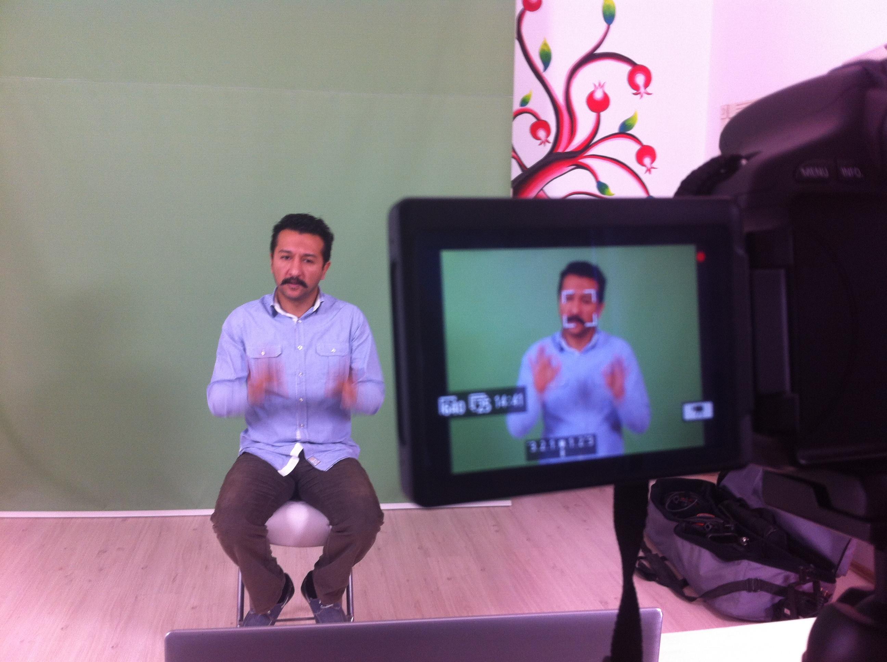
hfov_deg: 52.7
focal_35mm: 35
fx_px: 896
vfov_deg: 40.6
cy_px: 331
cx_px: 444
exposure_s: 1/17
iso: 80
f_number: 2.8
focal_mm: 3.85
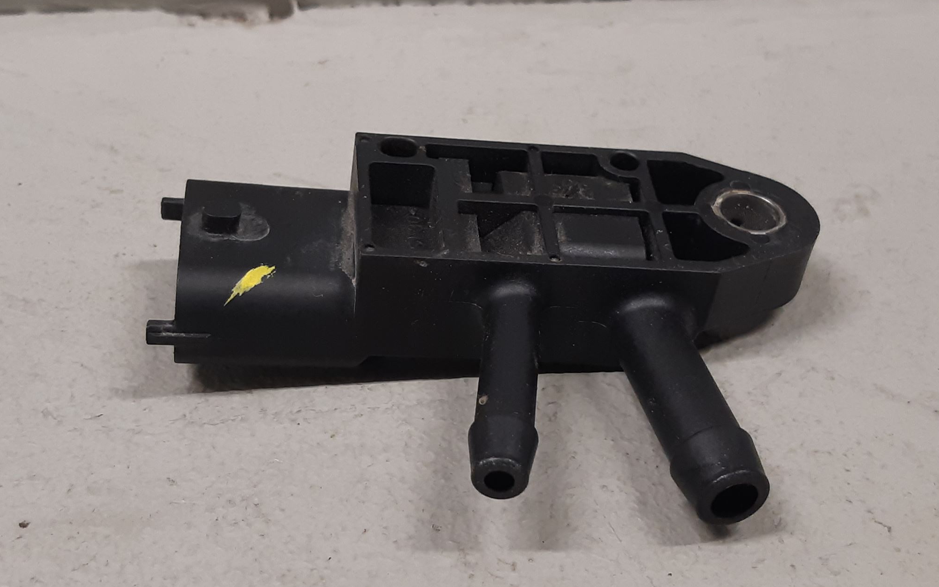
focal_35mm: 28
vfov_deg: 44.5
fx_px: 717
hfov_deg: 66.5
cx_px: 468
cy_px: 258
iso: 100
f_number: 1.7
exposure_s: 1/50
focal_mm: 3.93
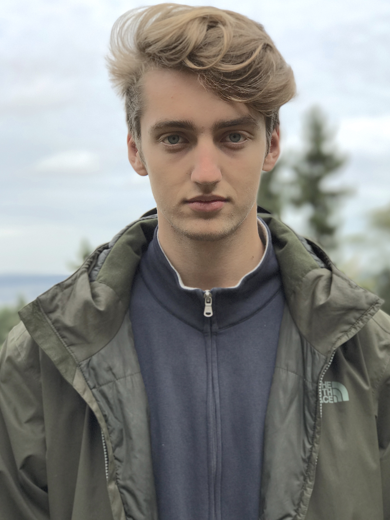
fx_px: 931
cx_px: 211
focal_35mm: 62
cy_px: 262
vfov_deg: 31.2
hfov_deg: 23.6
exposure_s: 1/329
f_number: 2.8
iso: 20
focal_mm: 6.6
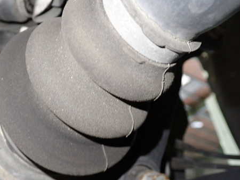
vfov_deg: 36.0
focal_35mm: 40
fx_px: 277
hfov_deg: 46.4
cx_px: 92
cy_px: 93
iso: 800
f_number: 2.3
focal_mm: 5.4
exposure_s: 1/30
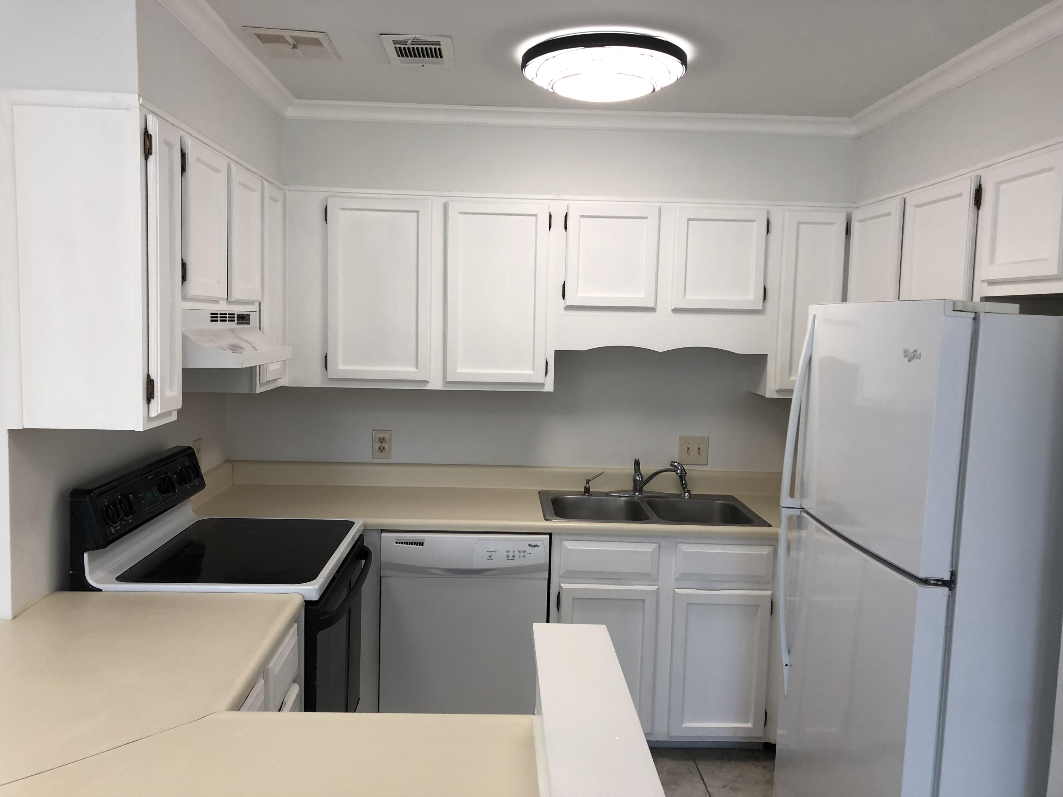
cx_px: 532
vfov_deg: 49.7
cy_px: 398
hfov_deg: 63.4
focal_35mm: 28
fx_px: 860
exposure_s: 1/40
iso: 20
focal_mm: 3.99
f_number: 1.8
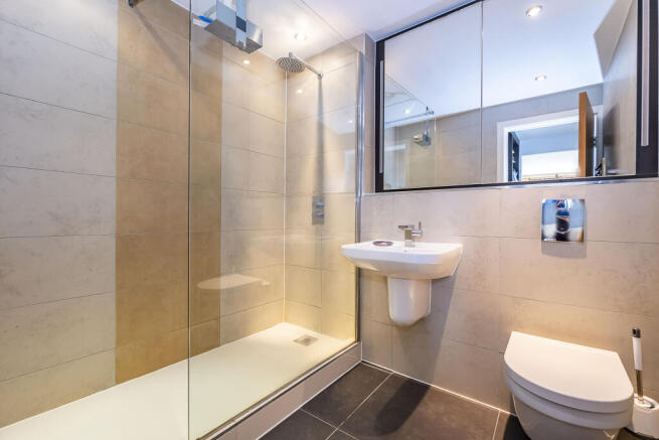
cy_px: 220
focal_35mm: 15
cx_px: 330
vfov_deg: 77.4
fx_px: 275
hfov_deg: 100.4
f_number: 5
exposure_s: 1/8
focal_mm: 10
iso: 400
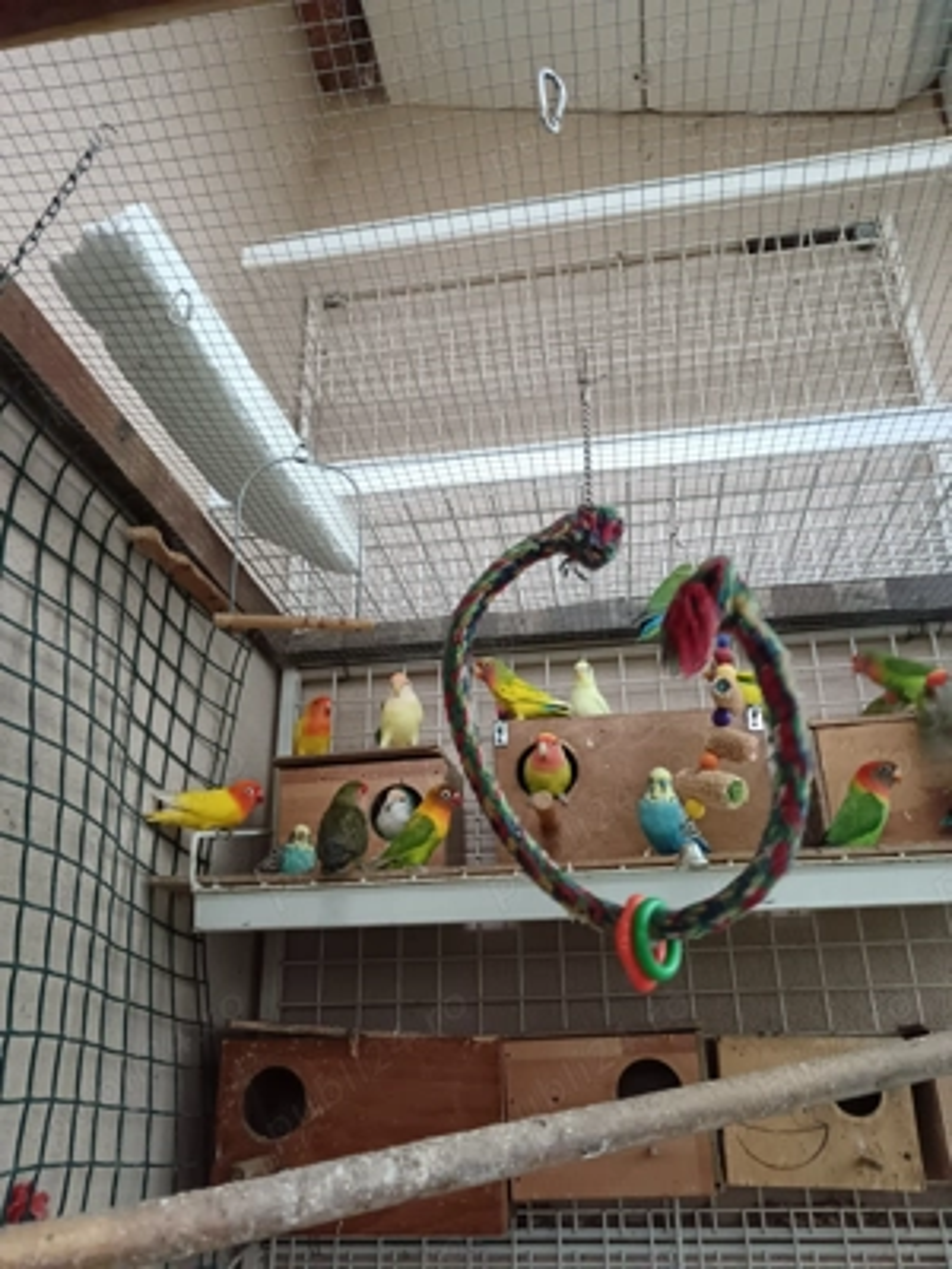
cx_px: 476
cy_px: 634
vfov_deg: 65.3
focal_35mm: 27
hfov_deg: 51.4
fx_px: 990
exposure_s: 1/100
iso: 2841
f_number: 1.9
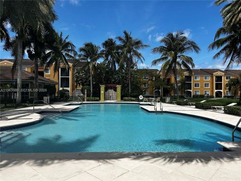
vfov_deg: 53.1
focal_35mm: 26
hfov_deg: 67.3
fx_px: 181
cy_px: 90
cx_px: 120
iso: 50
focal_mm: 5.7
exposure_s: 1/5319
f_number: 1.5
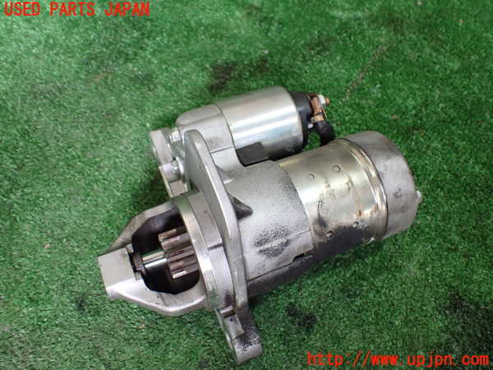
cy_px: 185
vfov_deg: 46.8
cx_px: 246
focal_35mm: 30
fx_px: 427
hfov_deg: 60.0
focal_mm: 5.4
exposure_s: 1/80
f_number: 2.3
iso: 800
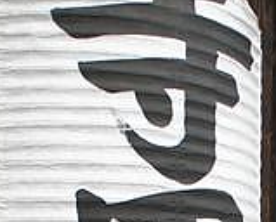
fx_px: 1040
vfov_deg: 11.1
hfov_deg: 14.6
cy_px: 435
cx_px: 332
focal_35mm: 127
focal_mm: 18
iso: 200
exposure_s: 1/125
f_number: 4.5
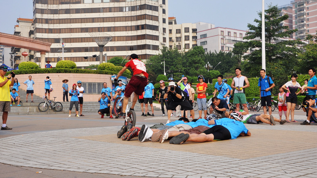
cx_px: 157
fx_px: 378
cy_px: 87
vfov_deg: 26.5
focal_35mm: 45
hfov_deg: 45.5
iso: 200
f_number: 7.1
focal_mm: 28
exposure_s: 1/500
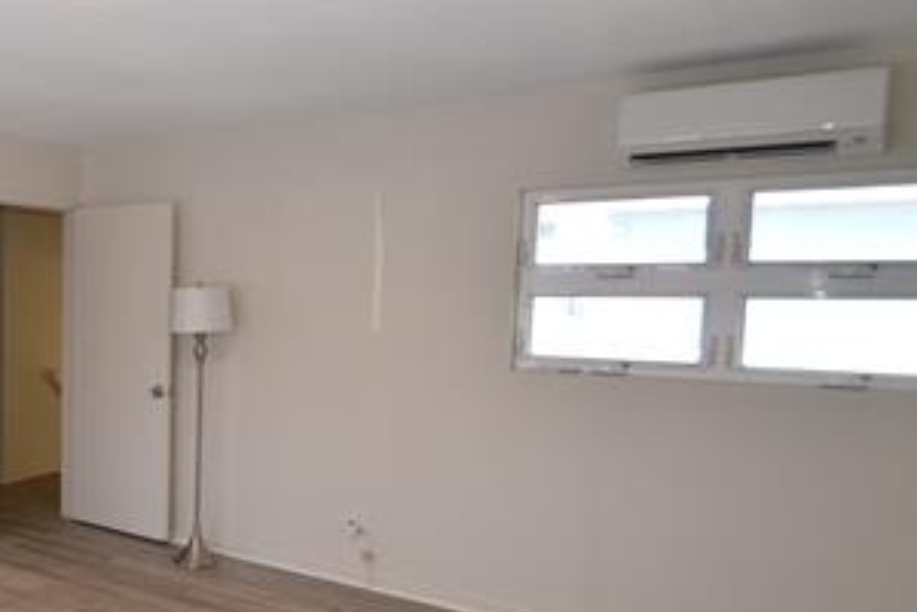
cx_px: 46
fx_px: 815
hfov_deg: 50.1
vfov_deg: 41.0
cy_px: 355
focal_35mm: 32
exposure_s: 1/125
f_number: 5.6
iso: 800
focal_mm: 10
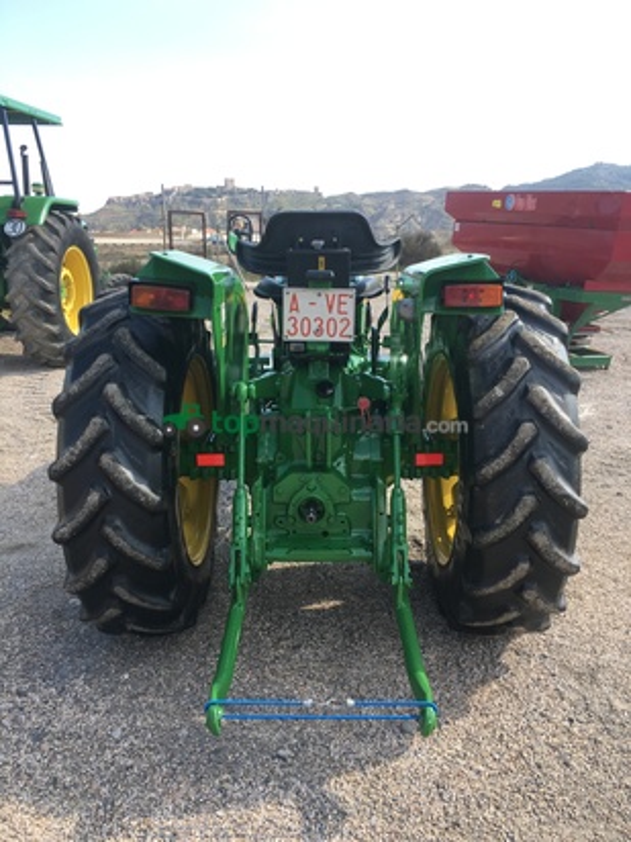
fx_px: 705
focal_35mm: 29
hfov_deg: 48.2
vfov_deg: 61.7
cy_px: 421
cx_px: 316
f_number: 2.2
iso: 25
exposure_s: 1/469
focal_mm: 4.15
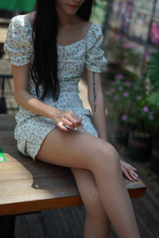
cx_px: 80
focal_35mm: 50
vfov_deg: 39.6
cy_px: 119
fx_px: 331
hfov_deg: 27.0
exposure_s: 1/2500
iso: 100
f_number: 1.8
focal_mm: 50
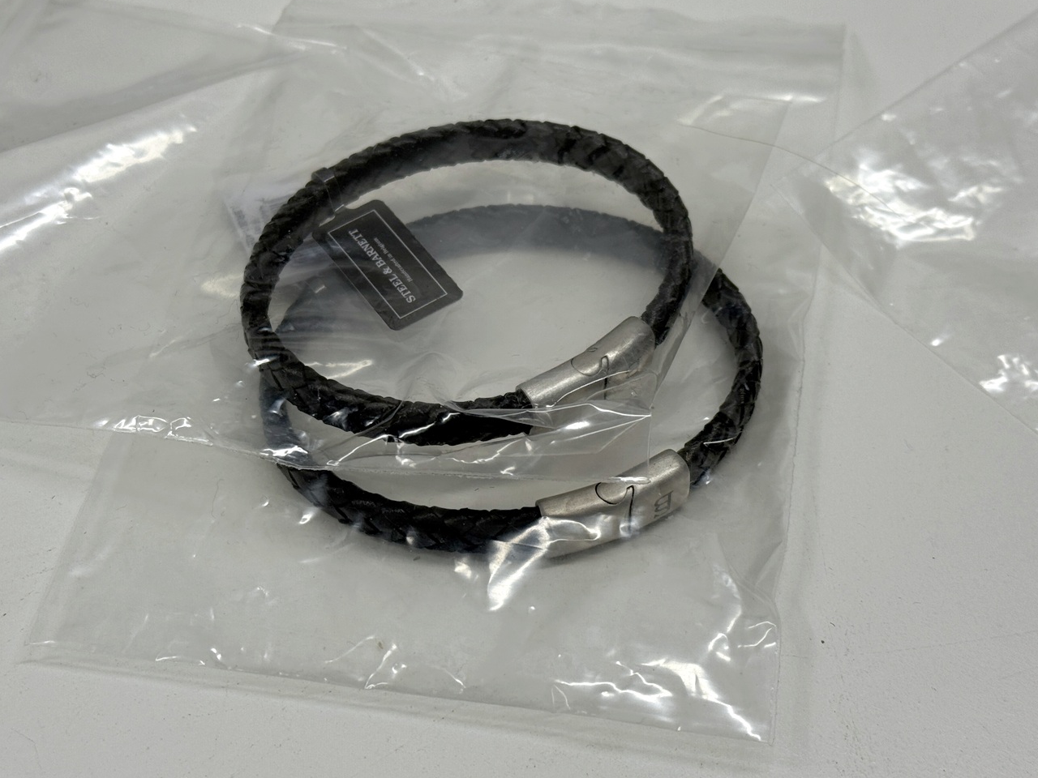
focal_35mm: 60
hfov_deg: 32.2
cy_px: 370
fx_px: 1799
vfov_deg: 24.4
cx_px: 518
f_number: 1.78
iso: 64
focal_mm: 6.76
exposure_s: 1/434
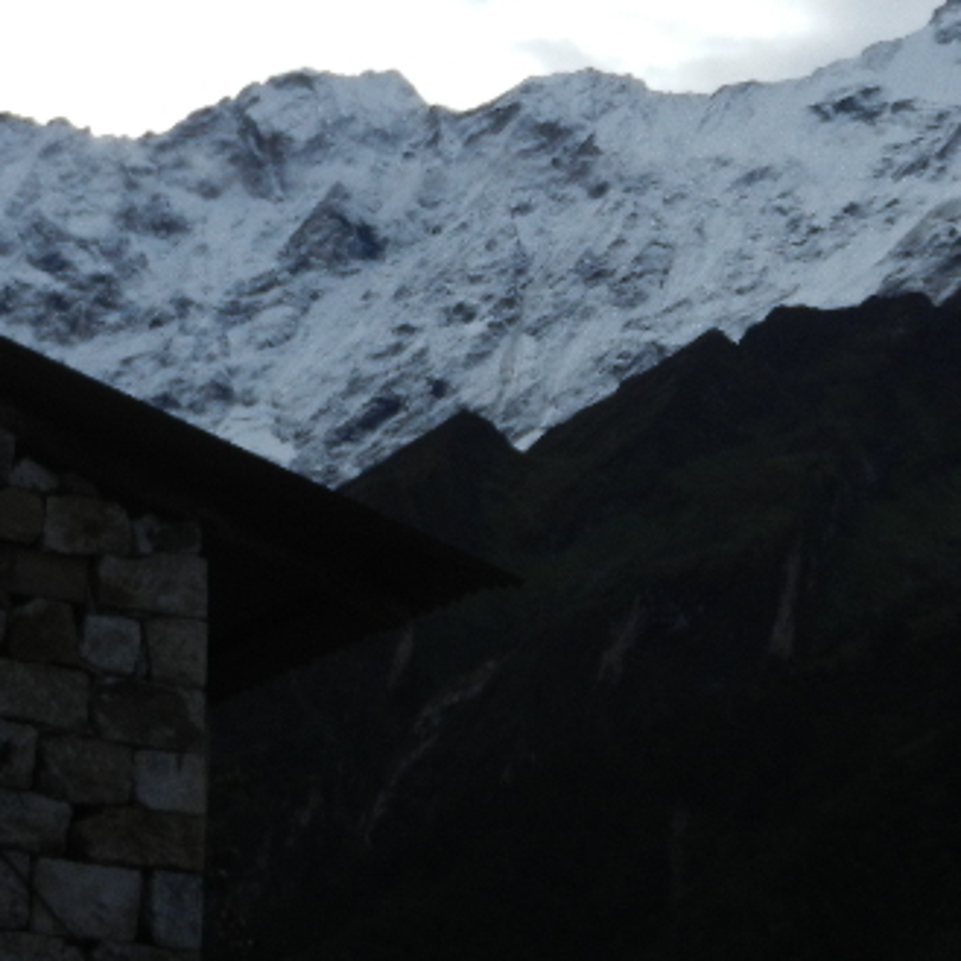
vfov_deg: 15.2
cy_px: 277
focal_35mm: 114
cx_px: 716
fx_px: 3581
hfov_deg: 15.2
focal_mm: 9.4
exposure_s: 1/1000
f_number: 4.4
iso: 160
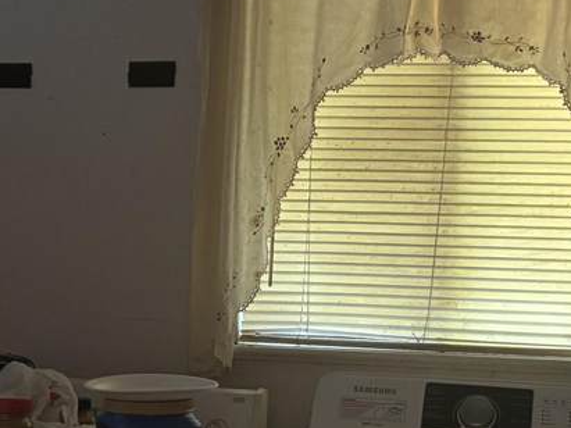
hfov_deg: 24.1
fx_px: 1336
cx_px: 211
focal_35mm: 81
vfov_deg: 17.8
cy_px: 422
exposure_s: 1/30
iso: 800
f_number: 1.6
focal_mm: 5.96
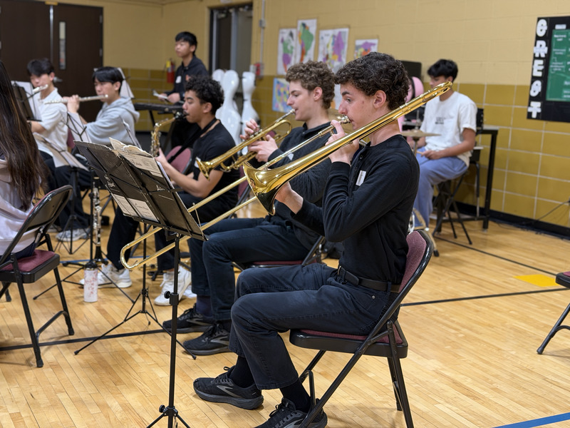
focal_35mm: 48
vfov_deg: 30.3
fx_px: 790
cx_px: 285
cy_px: 214
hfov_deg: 39.7
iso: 200
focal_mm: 6.76
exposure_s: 1/60
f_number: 1.78
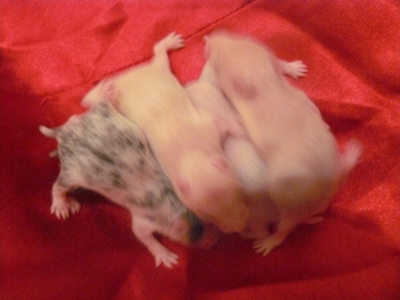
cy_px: 150
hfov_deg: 51.4
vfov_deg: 39.7
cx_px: 200
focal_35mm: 36
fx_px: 416
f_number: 2.8
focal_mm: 6
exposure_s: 1/13
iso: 800
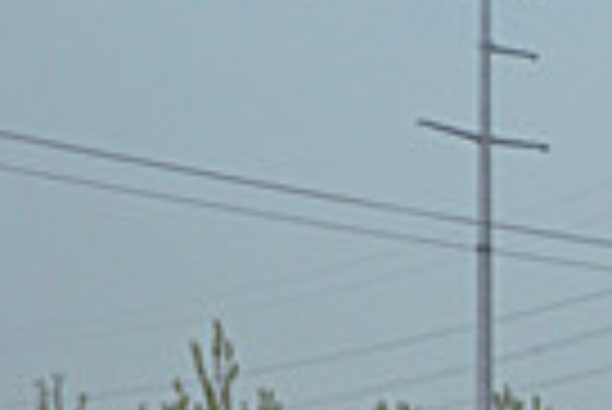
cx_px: 1220
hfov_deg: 9.7
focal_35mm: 198
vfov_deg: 6.7
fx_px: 3370
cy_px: 836
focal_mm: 30
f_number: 9
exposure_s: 1/400
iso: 100
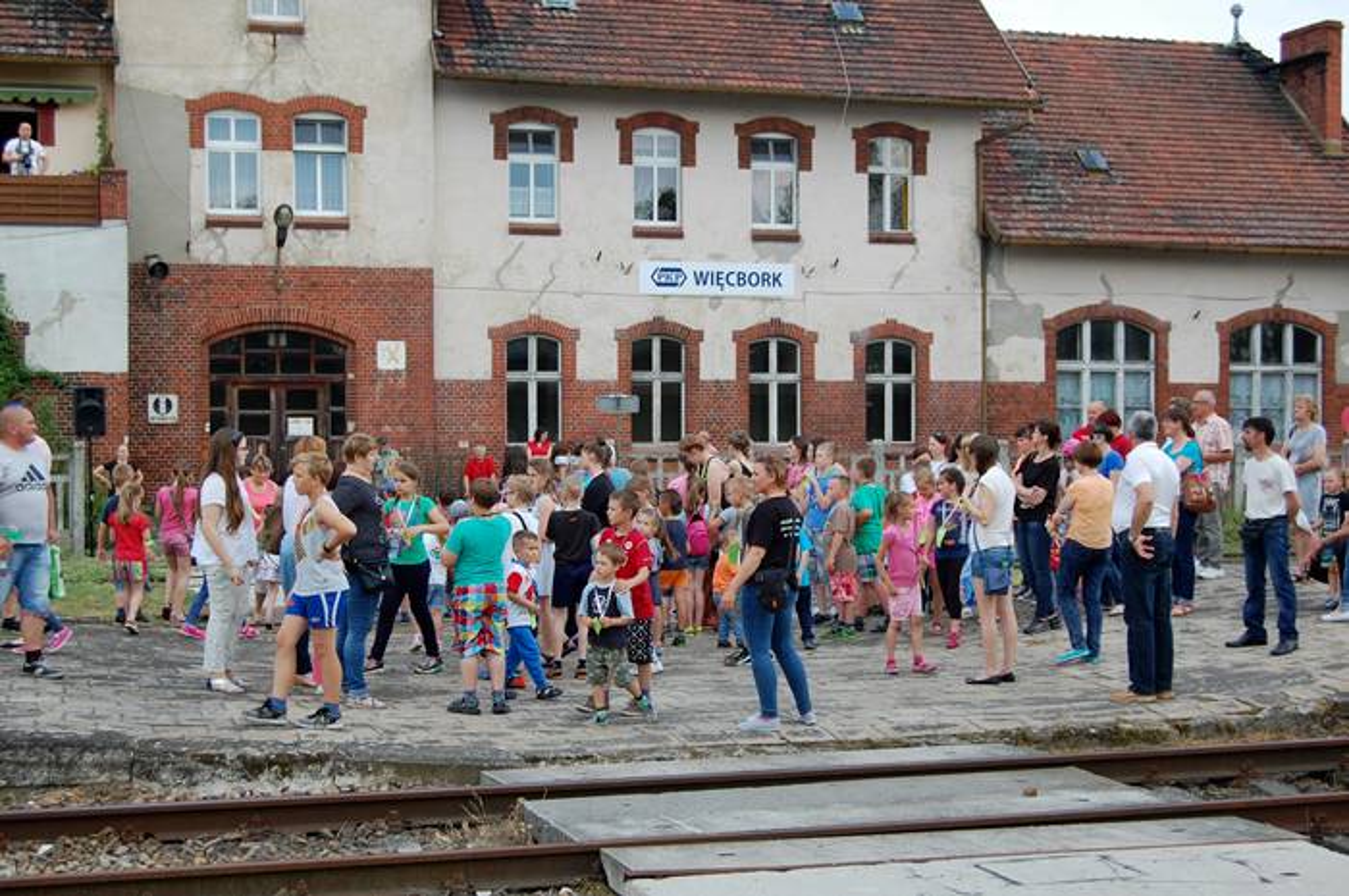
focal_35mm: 57
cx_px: 674
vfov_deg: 23.7
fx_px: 2133
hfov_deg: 35.1
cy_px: 448
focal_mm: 38
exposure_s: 1/200
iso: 200
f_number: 7.1
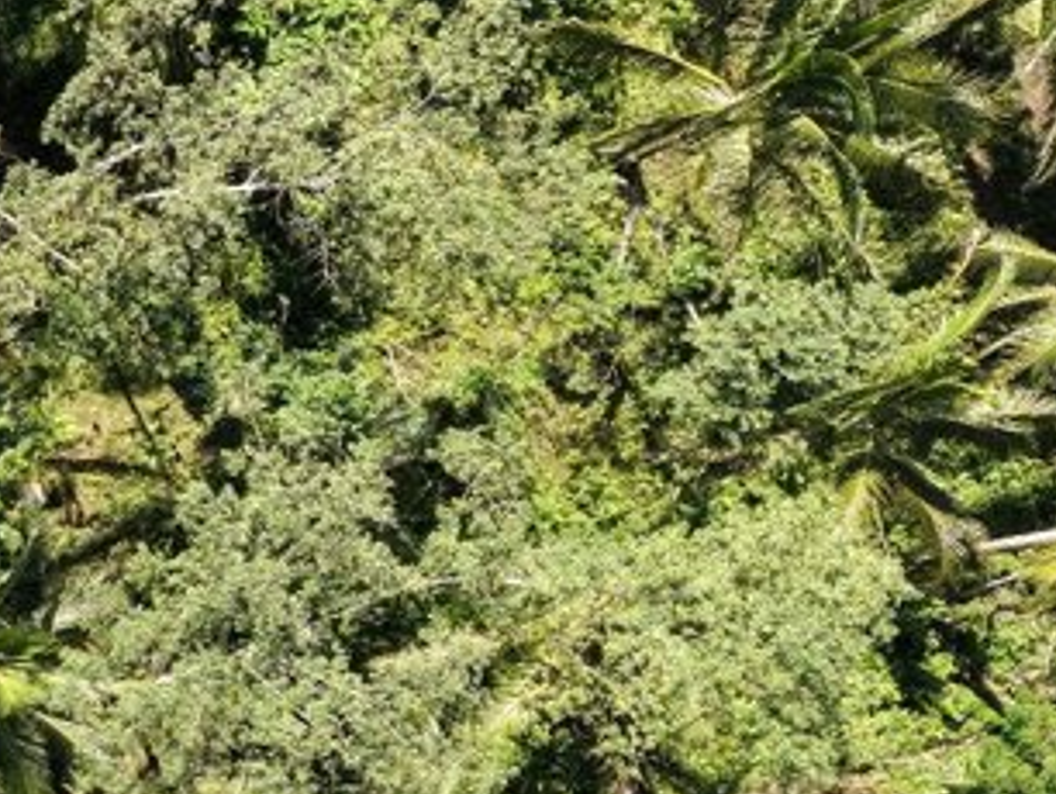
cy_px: 967
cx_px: -849
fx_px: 2870
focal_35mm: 94
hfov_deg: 17.1
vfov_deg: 15.2
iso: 340
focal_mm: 8.67
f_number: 1.8
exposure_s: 1/3200
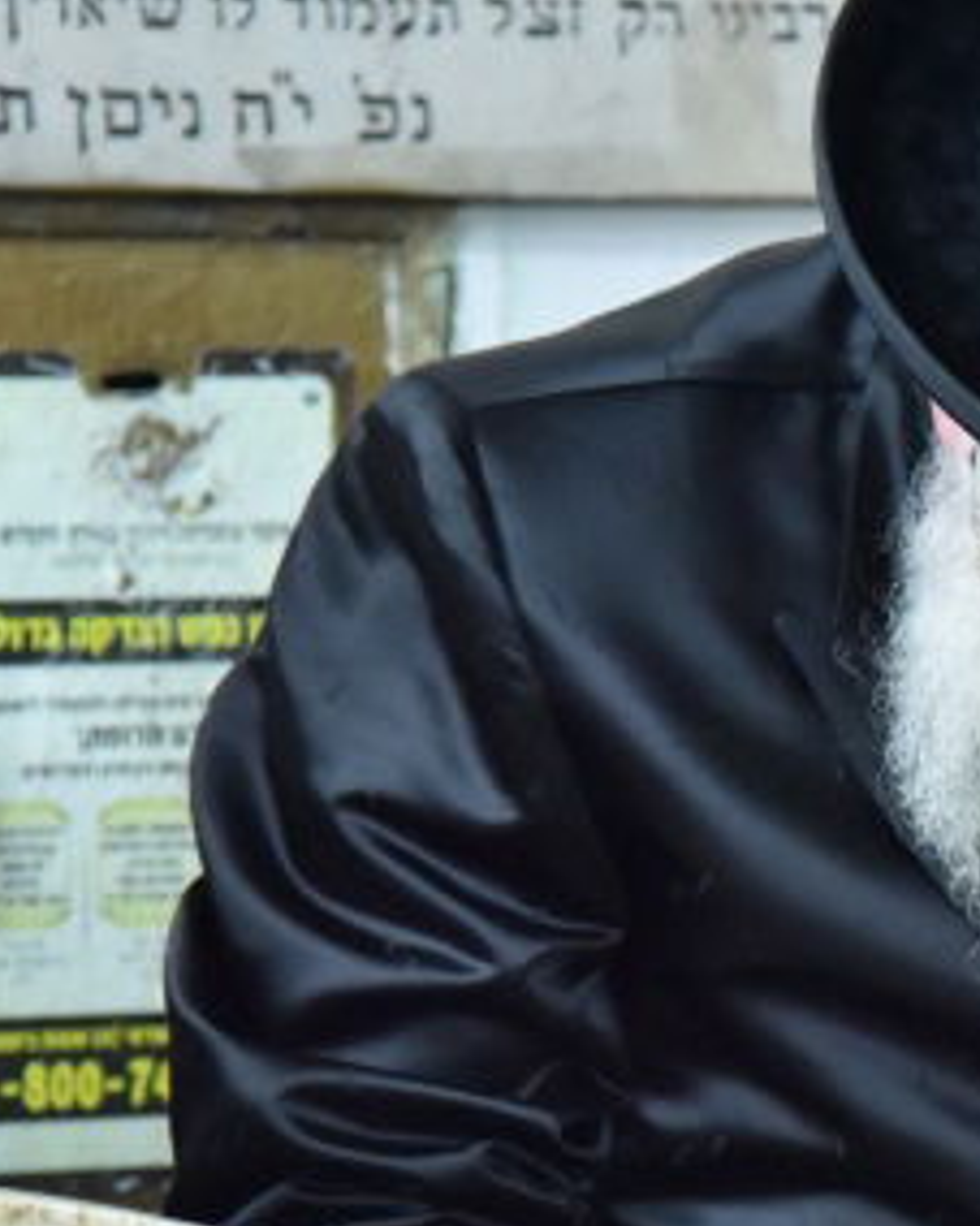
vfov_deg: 5.8
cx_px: 1494
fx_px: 12043
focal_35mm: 332
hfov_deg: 4.6
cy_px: 779
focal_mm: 98
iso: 3200
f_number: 4
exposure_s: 1/80
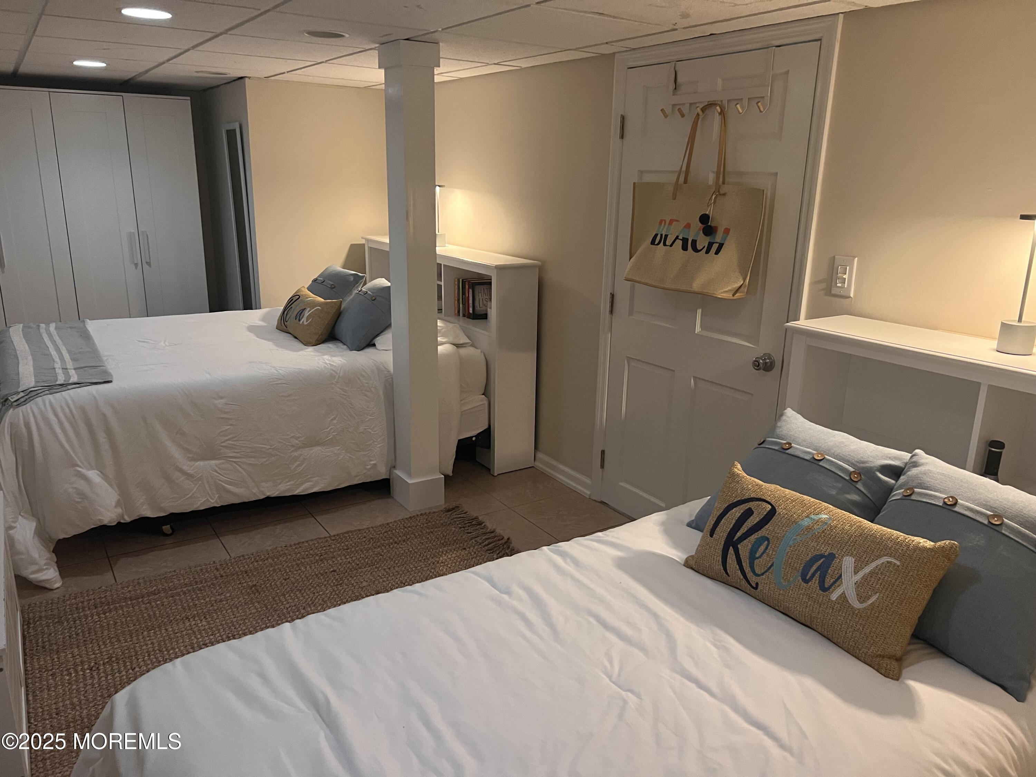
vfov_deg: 53.1
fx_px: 778
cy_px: 388
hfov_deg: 67.3
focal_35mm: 26
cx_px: 518
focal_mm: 5.7
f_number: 1.5
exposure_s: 1/40
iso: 500
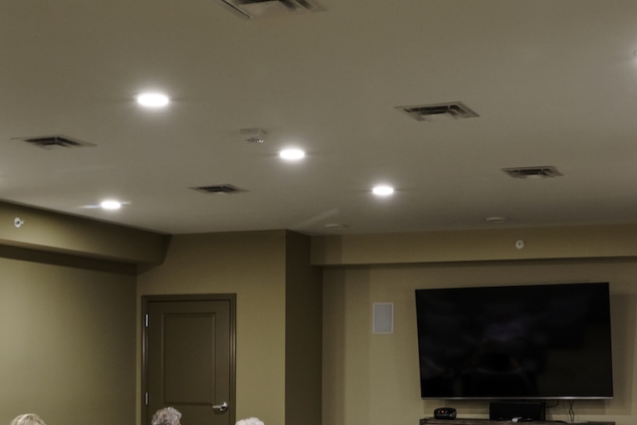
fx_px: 1115
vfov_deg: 21.1
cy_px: 390
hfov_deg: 31.8
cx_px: 397
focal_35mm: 63
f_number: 13
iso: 500
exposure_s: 1/3
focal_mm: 24
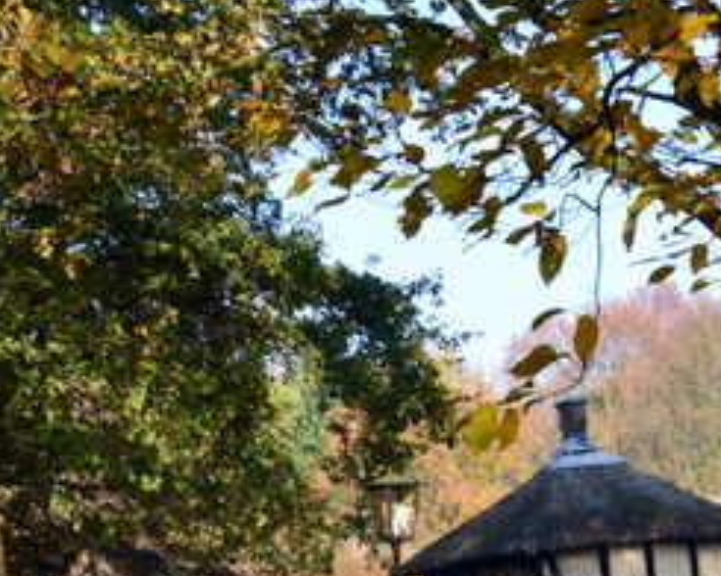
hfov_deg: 14.5
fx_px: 2753
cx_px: 839
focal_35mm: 129
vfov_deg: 11.8
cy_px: 629
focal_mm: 28
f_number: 10
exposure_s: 1/250
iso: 400
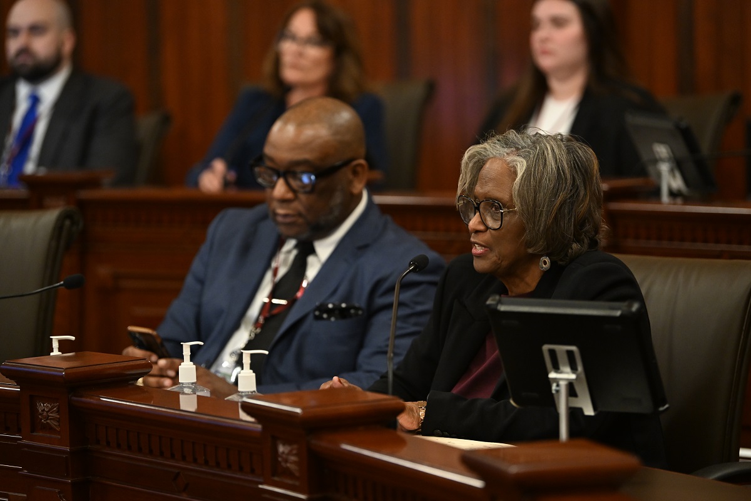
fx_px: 3338
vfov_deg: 8.6
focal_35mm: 160
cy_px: 250
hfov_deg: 12.8
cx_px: 376
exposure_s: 1/160
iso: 3200
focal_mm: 160
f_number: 2.8
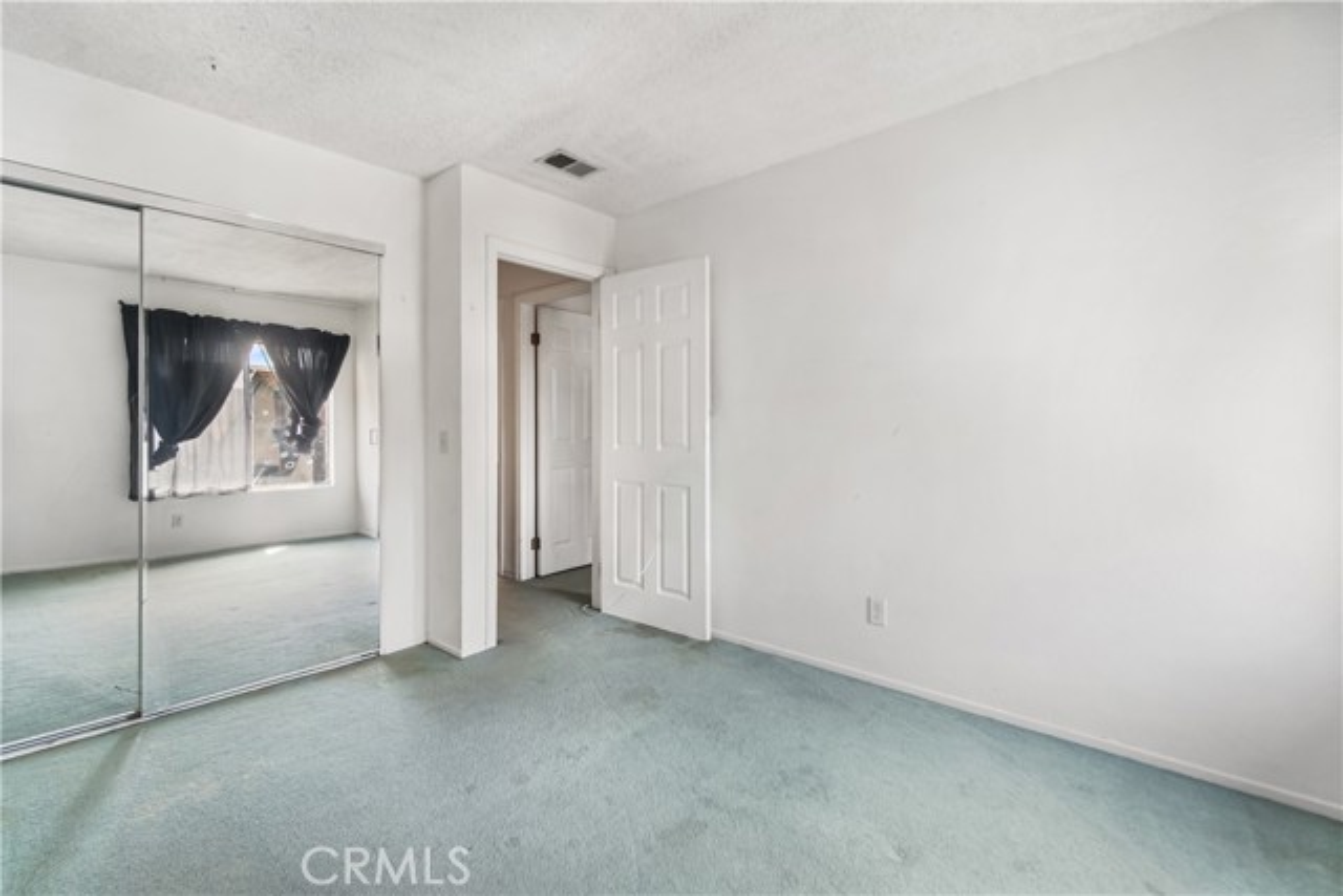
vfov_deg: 77.4
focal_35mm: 15
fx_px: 560
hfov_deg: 100.4
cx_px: 672
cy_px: 448
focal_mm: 10
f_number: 7.1
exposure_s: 1/5
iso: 320
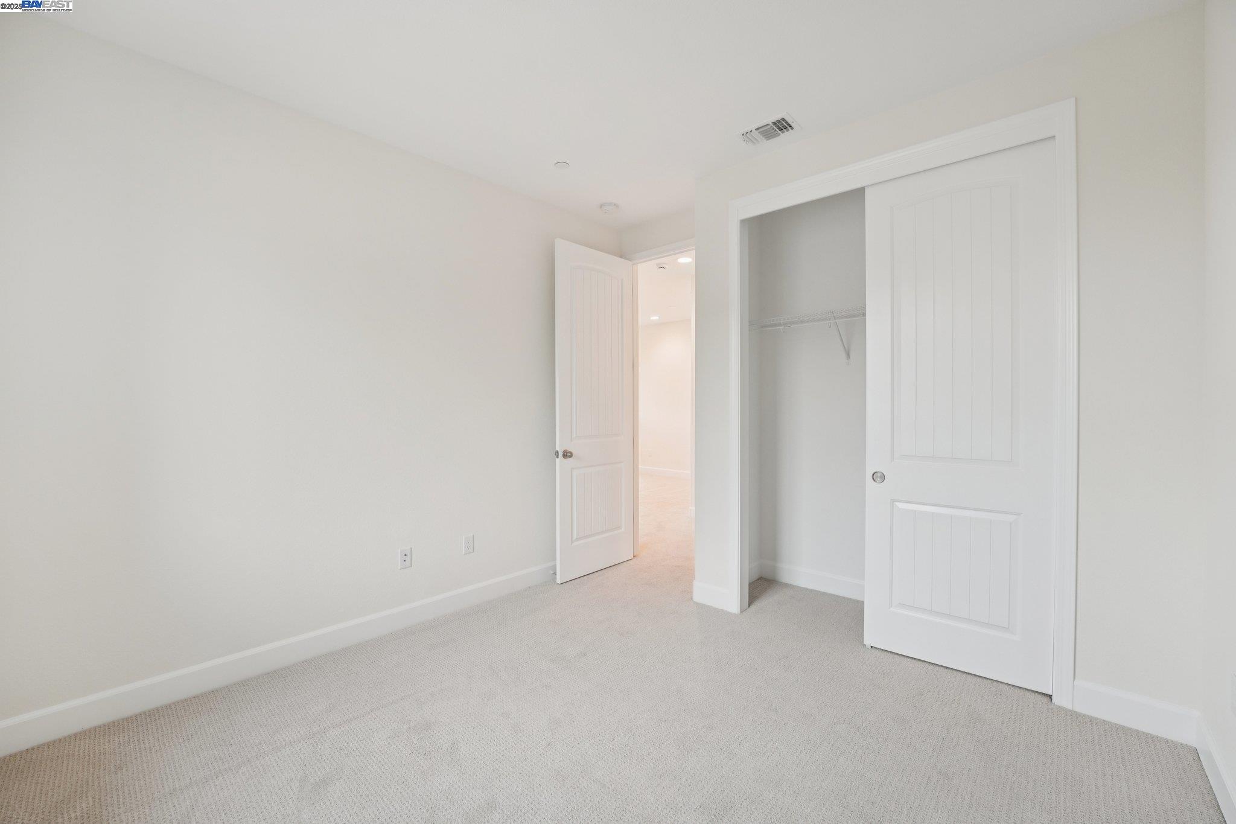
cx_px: 618
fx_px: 481
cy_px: 412
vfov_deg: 81.2
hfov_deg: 104.3
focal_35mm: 14
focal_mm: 14
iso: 800
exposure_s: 1/40
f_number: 8
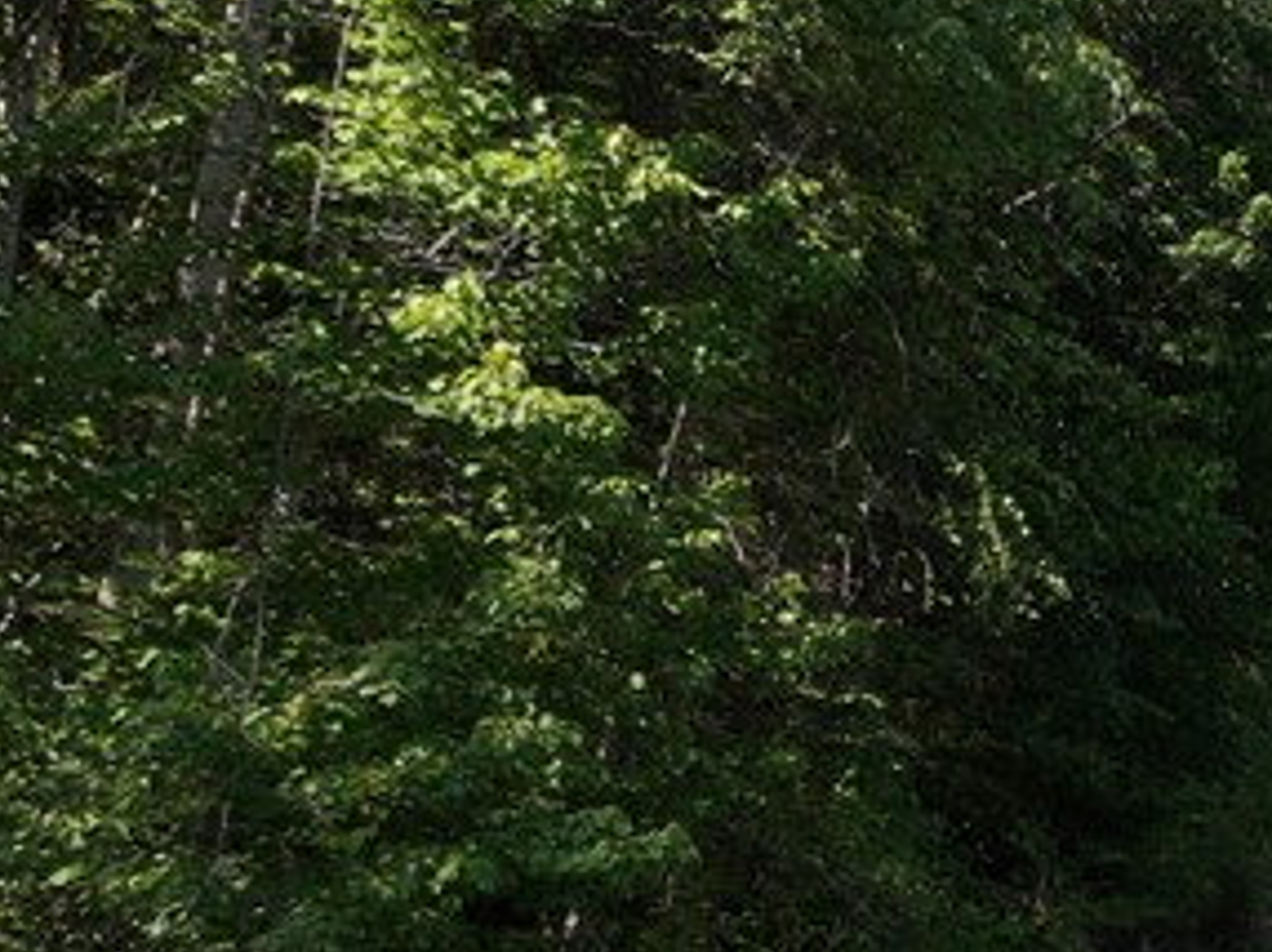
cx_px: 1743
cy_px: 821
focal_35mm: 86
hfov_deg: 20.4
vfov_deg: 16.9
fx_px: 3158
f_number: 2.8
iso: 140
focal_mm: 12.29
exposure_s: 1/200
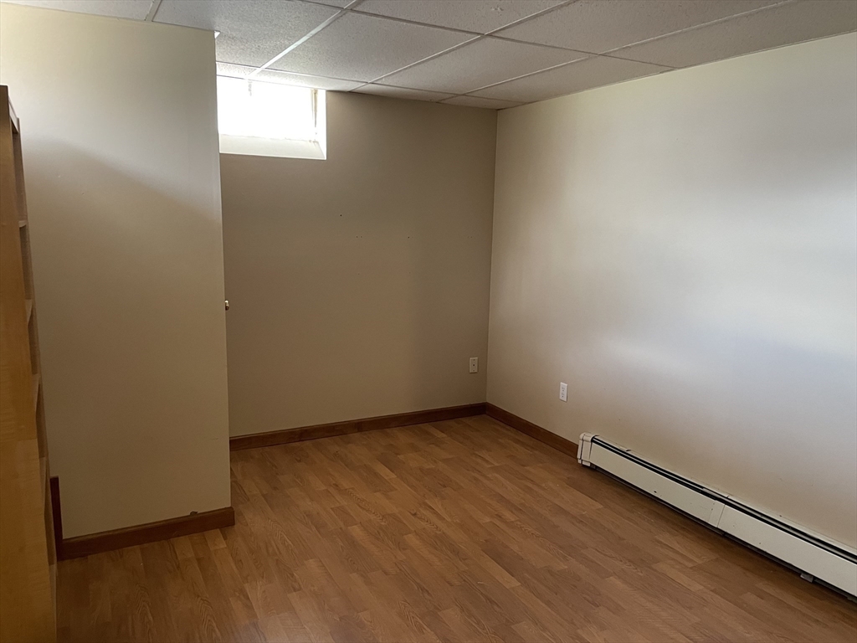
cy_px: 322
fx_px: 644
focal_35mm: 26
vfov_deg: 53.1
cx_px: 428
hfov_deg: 67.3
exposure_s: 1/60
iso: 320
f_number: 1.6
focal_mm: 4.2
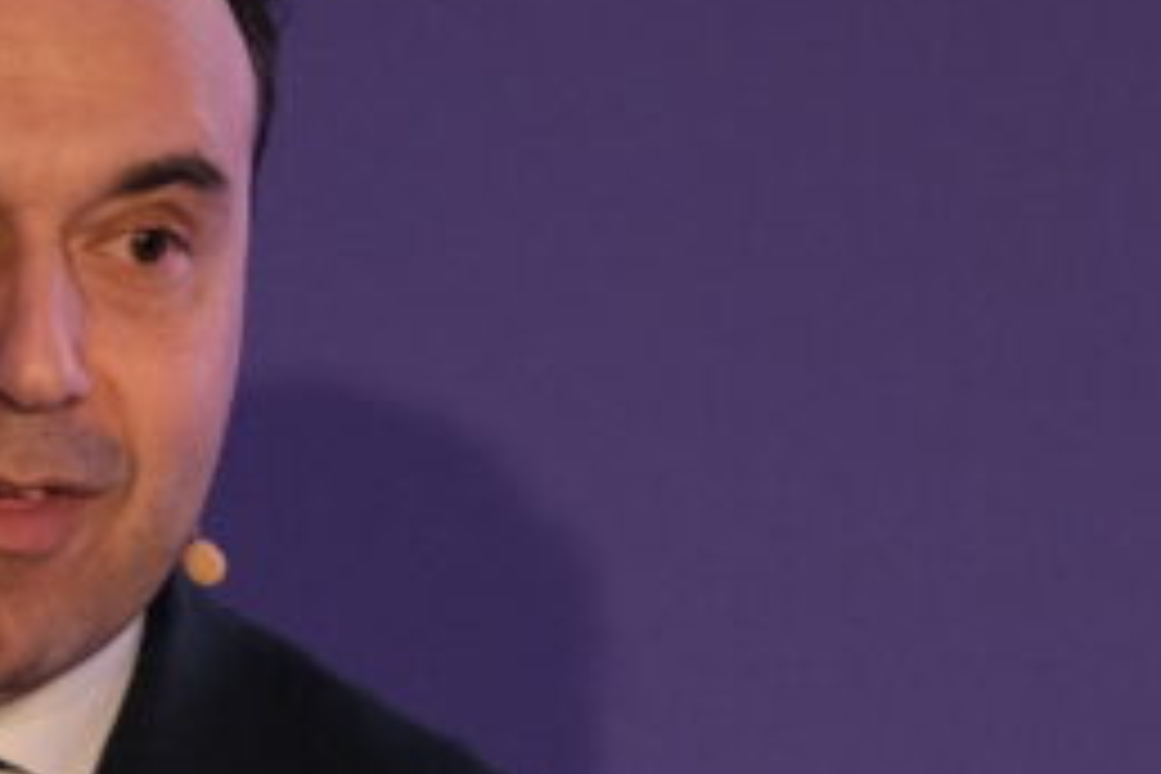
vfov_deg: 1.1
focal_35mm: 1242
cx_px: -500
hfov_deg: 1.7
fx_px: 40051
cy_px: 1030
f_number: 2
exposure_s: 1/200
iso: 1600
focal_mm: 200
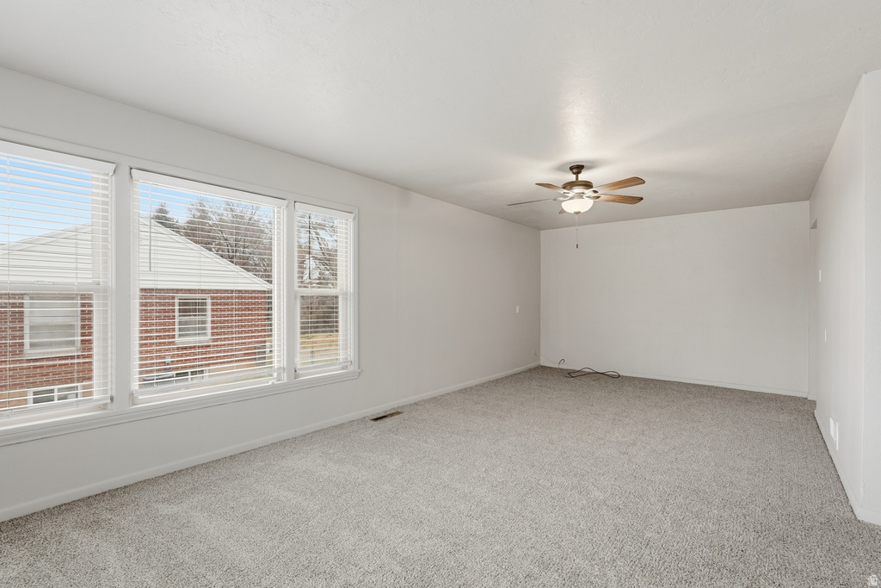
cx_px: 440
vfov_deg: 73.8
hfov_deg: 96.7
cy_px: 294
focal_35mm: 16
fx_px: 392
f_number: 9
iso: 250
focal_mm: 16
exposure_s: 1/160
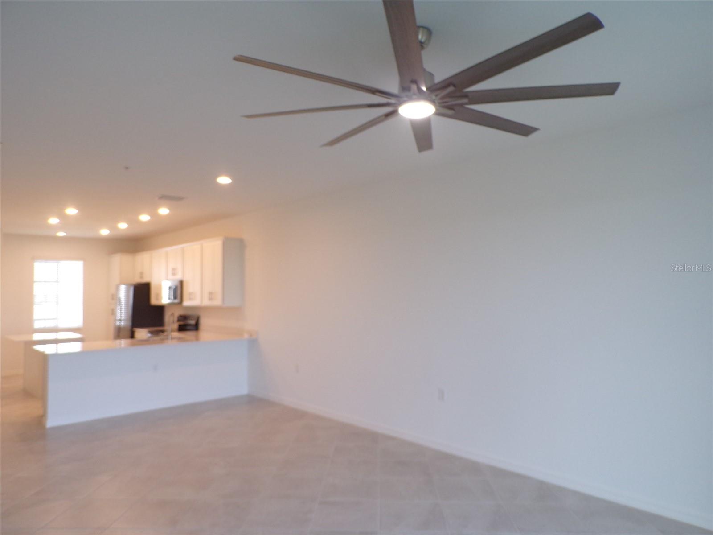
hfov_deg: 71.6
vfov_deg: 56.8
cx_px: 356
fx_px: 494
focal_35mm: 24
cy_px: 268
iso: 141
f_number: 3
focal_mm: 4.3
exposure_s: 1/34
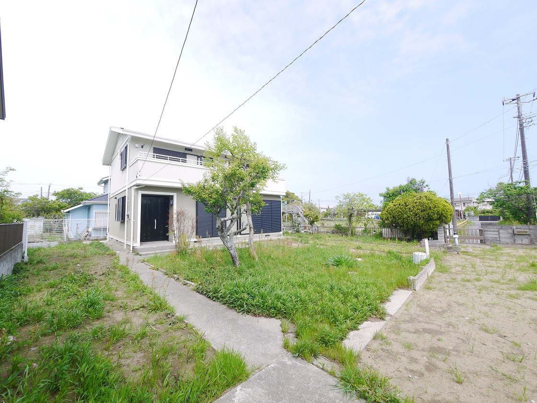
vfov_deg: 85.7
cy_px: 202
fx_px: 217
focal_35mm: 14
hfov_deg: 102.1
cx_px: 268
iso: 160
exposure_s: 1/320
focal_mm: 7
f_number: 6.3
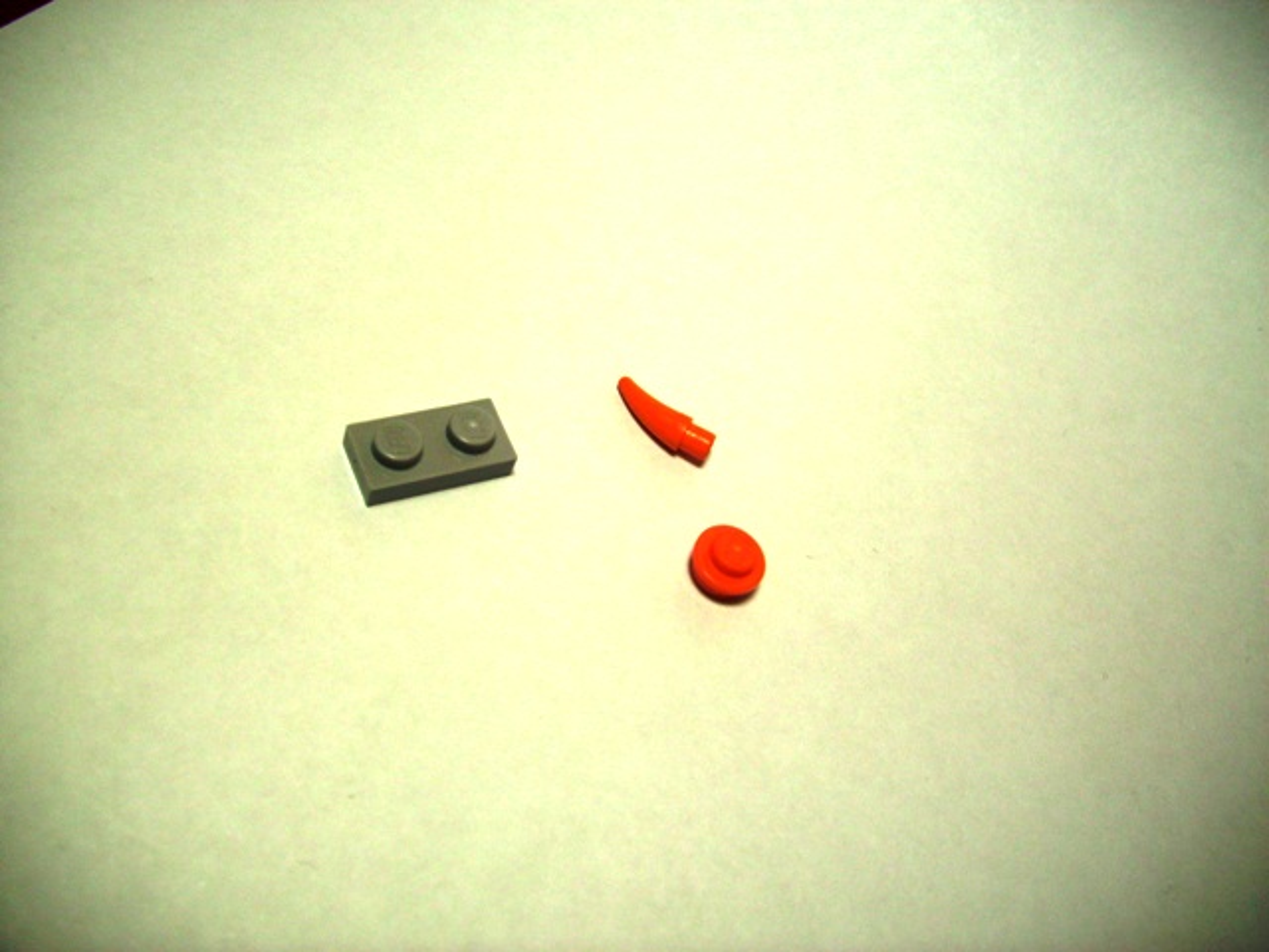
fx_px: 1173
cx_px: 634
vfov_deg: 44.2
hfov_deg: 56.8
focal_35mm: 32
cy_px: 476
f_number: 2.9
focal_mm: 5.7
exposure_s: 1/100
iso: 80
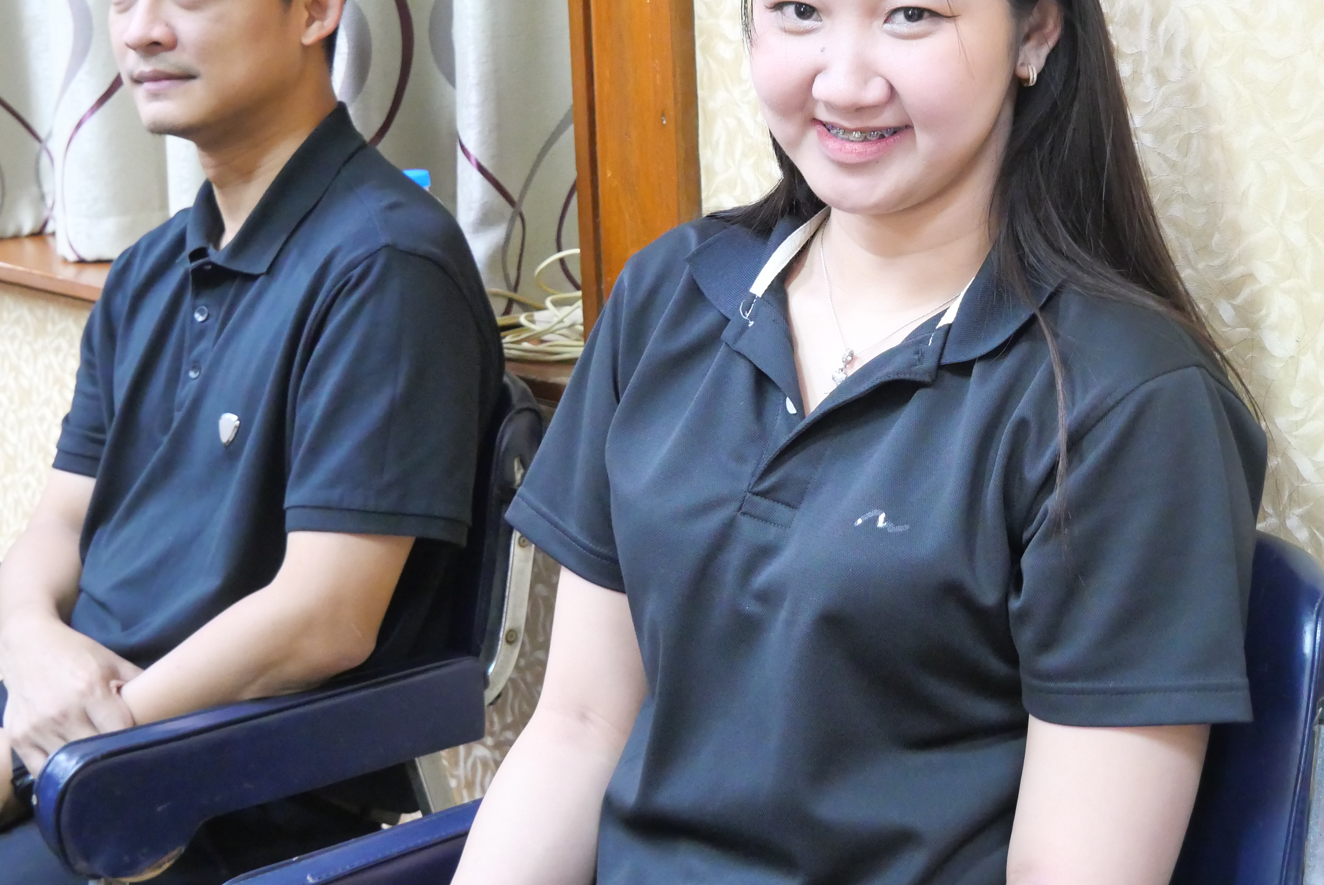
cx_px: 760
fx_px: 2355
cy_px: 312
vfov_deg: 21.2
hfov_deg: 31.4
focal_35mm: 64
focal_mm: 22
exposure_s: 1/10
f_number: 4.2
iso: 3200
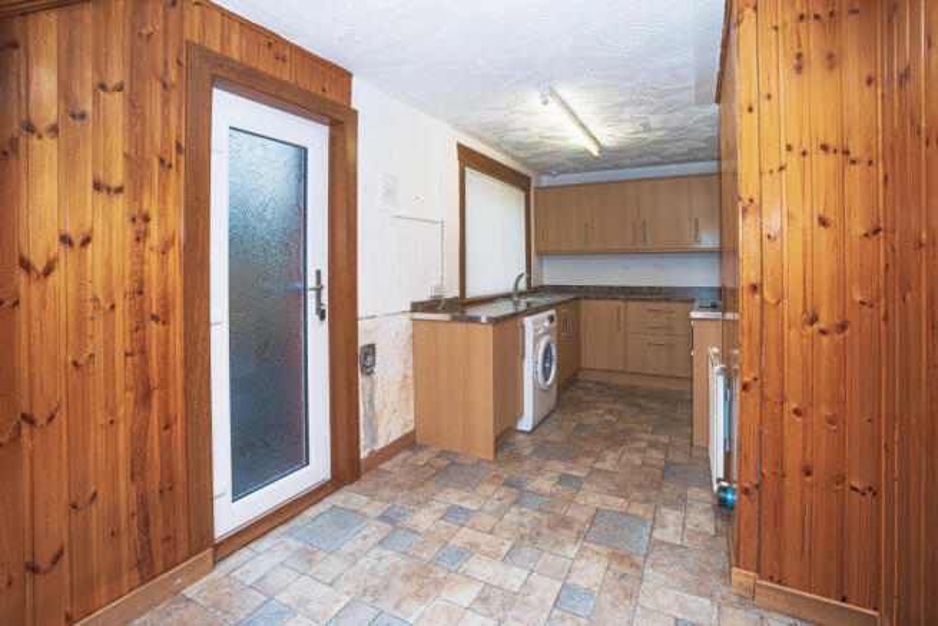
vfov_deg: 73.8
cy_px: 313
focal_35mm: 16
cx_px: 469
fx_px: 417
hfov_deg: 96.7
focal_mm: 16
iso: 250
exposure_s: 1/60
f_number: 9
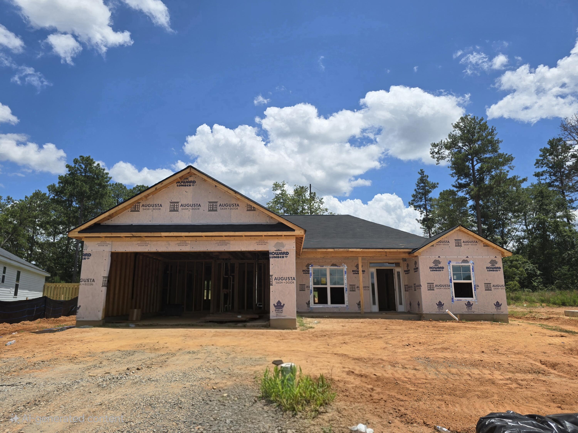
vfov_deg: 58.9
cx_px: 289
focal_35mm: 23
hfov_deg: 73.9
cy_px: 216
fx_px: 384
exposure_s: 1/1429
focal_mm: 6.3
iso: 12
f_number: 1.7
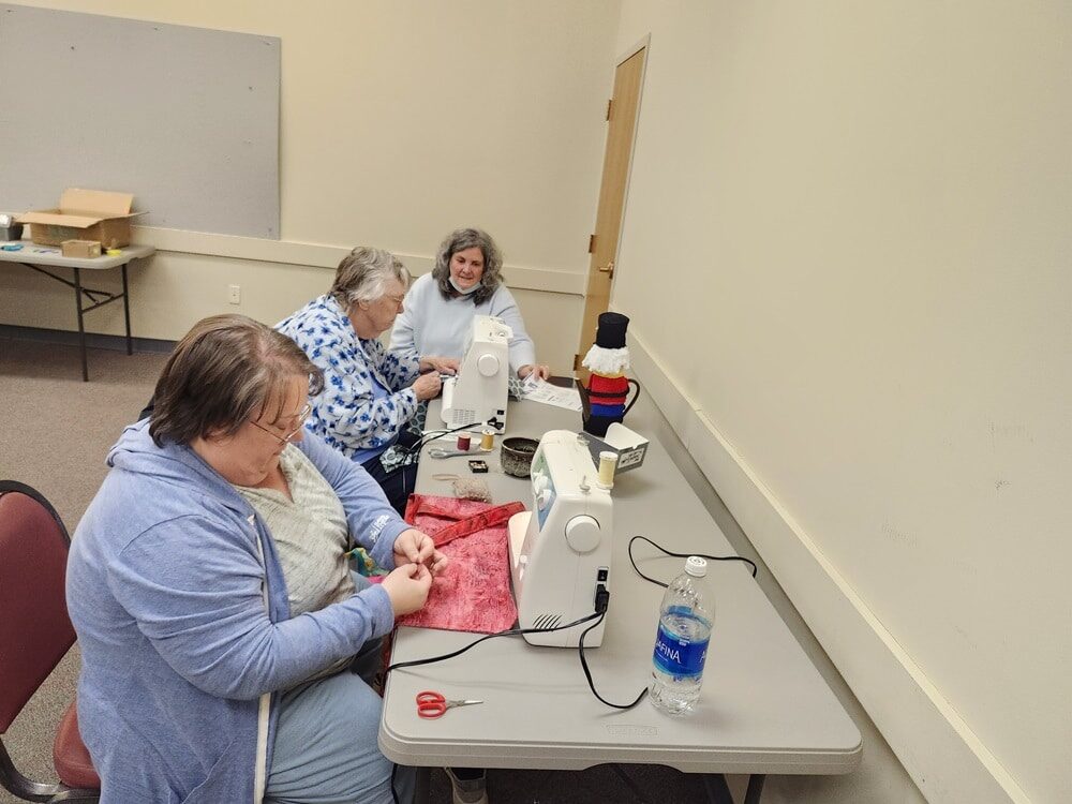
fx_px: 712
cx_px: 536
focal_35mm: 23
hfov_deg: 73.9
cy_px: 402
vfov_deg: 58.9
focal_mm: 5.54
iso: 800
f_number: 1.8
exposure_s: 1/120
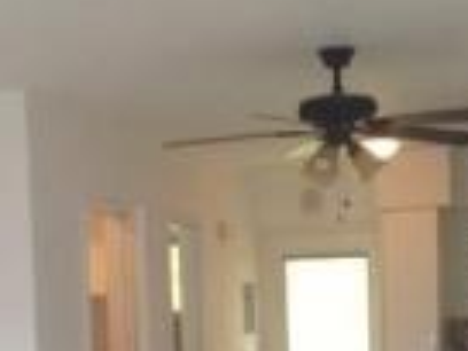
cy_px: 379
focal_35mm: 97
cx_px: 162
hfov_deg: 20.2
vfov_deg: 14.9
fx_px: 1311
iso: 64
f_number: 2.4
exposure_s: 1/40
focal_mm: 4.12
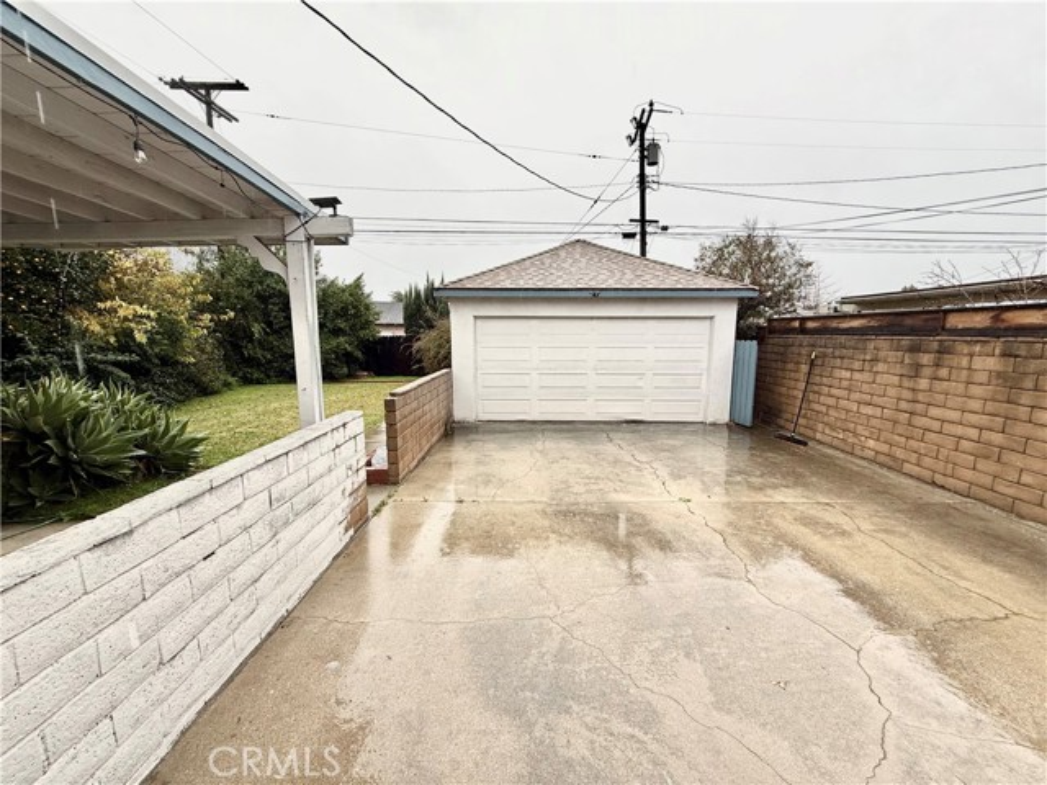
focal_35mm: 14
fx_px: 423
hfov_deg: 102.1
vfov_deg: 85.7
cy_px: 392
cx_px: 524
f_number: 2.2
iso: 50
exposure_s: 1/224
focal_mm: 2.22
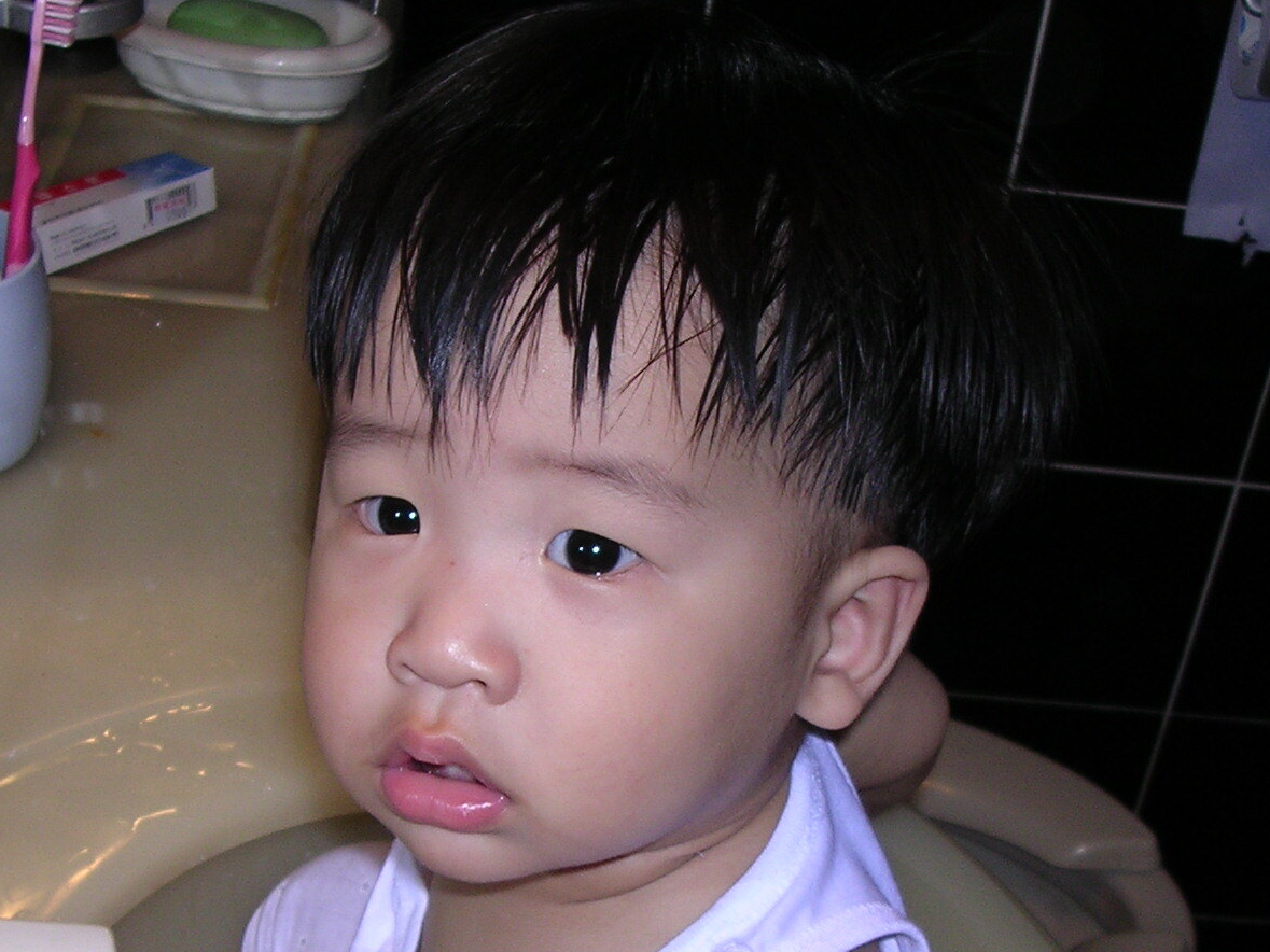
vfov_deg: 22.1
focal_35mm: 66
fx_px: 2421
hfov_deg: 29.4
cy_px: 686
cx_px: 604
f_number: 2.8
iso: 100
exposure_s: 1/60.1
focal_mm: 5.8
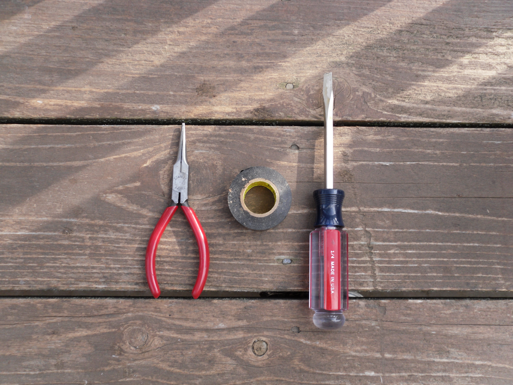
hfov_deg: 42.1
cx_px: 256
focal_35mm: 45
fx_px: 667
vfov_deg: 32.2
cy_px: 192
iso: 80
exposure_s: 1/133
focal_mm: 6.3
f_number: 3.5
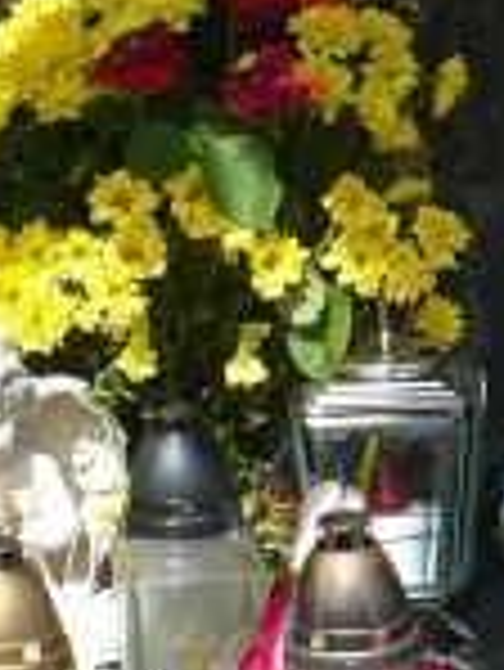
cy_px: 778
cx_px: 22
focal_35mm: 150
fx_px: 2908
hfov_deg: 9.8
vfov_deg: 12.9
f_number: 5
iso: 80
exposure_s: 1/320
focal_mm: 5.2
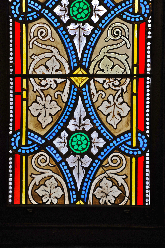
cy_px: 124
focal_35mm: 300
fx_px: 2065
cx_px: 82
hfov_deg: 4.6
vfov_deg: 6.9
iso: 400
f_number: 5.6
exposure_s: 1/40
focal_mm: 300
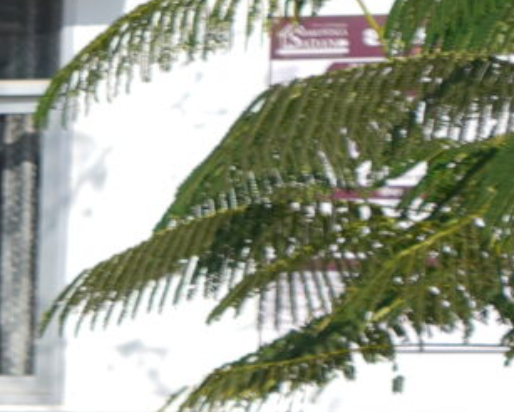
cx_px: -1272
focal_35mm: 305
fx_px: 4643
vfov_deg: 4.9
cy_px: 991
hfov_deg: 5.7
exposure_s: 1/500
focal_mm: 39
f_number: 4
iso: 80
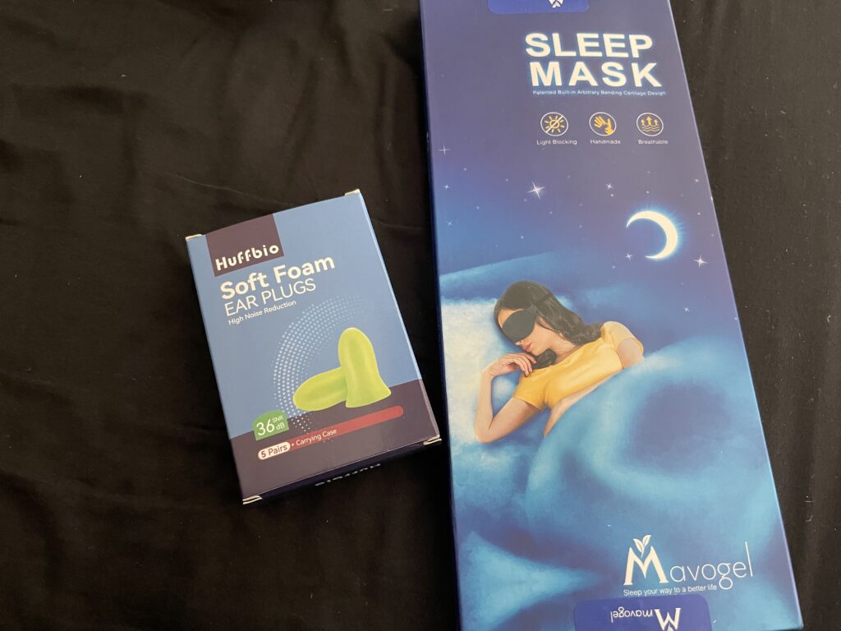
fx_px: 632
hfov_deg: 67.3
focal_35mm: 26
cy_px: 316
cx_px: 420
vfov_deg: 53.1
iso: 640
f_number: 1.6
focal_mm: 4.2
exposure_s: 1/35
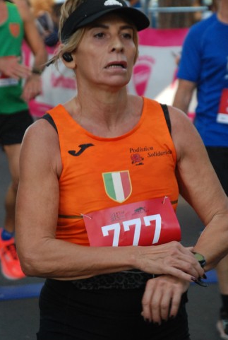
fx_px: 1679
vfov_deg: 11.5
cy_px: 155
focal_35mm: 178
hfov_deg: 7.8
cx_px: 117
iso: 1000
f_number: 5.6
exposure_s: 1/320
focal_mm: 95
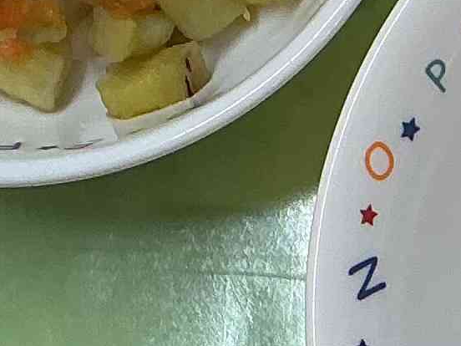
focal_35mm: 212
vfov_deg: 7.0
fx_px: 2823
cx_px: 894
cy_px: 322
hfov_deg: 8.9
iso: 40
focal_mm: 3
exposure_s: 1/100
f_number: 1.8
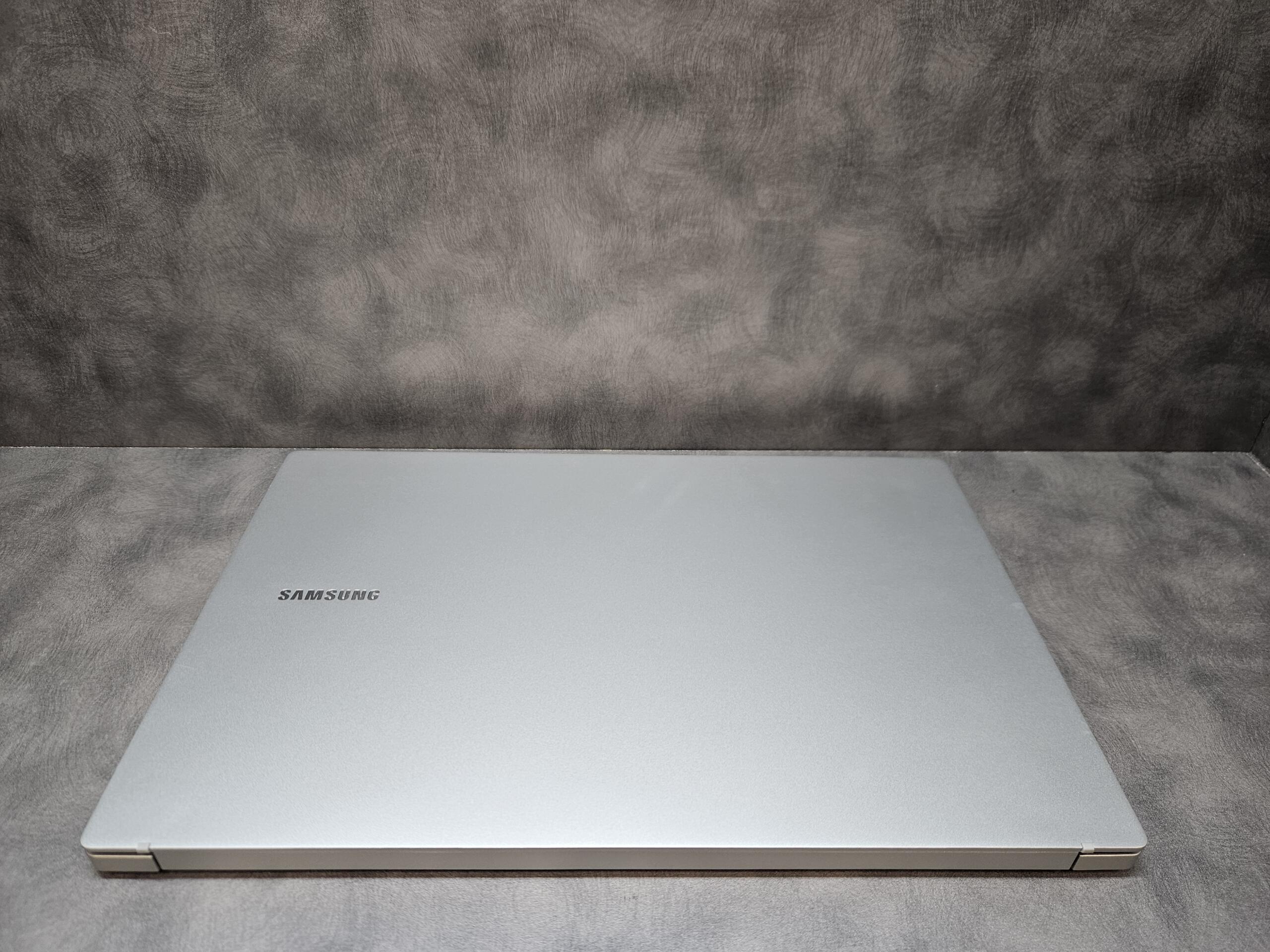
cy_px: 476
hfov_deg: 73.9
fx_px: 844
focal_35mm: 23
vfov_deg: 58.9
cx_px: 635
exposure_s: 1/180
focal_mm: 5.4
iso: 160
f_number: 1.8
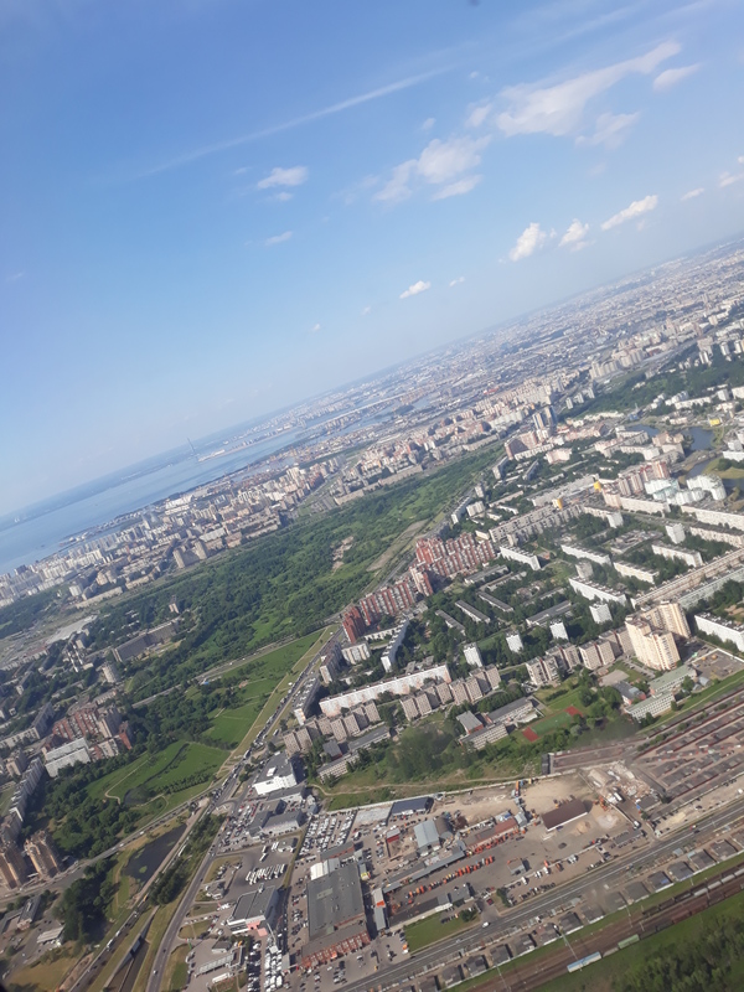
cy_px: 496
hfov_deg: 51.4
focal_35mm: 27
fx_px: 774
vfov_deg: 65.3
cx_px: 372
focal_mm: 3.71
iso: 40
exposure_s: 1/914
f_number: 1.7
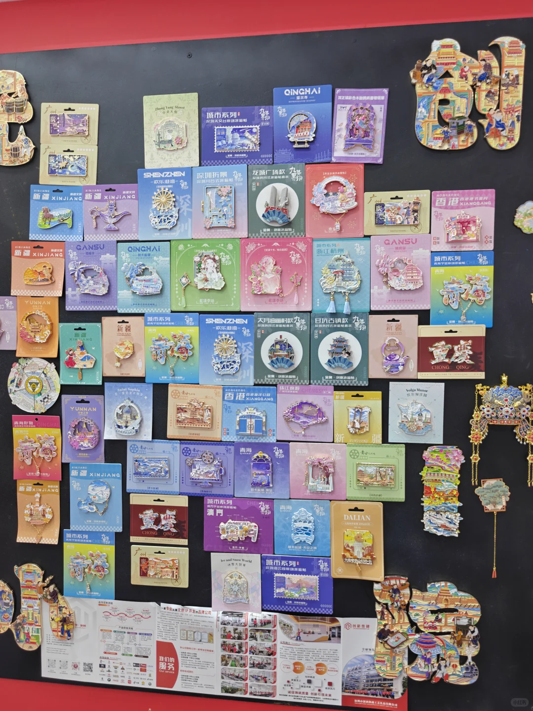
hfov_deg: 58.9
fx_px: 472
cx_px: 266
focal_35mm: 23
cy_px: 356
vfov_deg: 73.9
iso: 100
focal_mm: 6.06
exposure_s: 1/100
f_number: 1.6
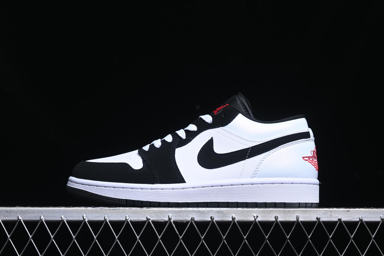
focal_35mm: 75
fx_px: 800
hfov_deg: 27.0
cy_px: 128
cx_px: 192
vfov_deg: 18.2
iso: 160
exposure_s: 1/60
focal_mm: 50
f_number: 6.3
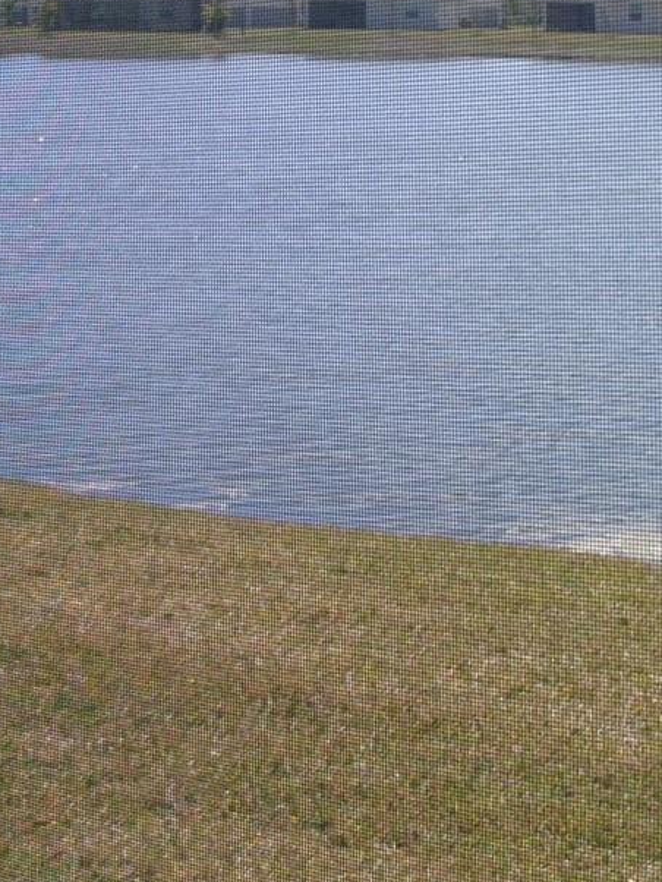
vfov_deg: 20.7
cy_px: 130
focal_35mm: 93
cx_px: 268
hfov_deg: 15.9
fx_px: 2370
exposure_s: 1/2000
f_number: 2.8
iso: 80
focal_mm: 7.8
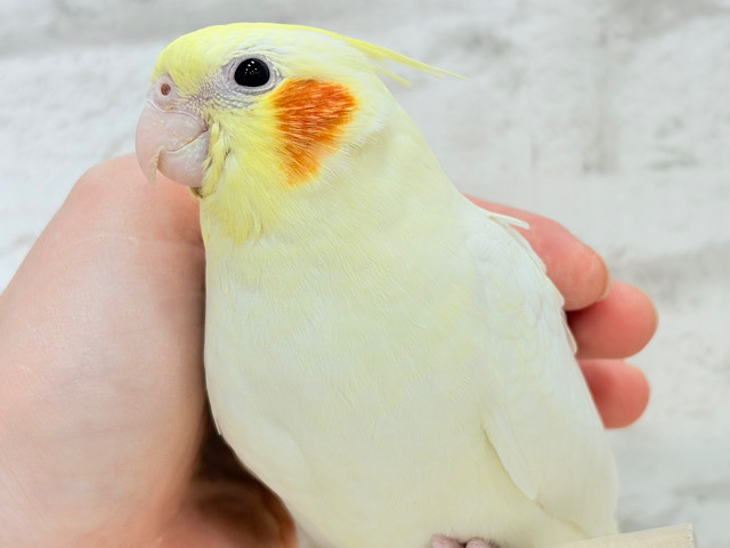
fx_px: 1097
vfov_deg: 28.0
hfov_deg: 36.8
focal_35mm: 52
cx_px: 365
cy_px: 274
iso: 40
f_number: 1.6
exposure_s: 1/50
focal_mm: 5.96
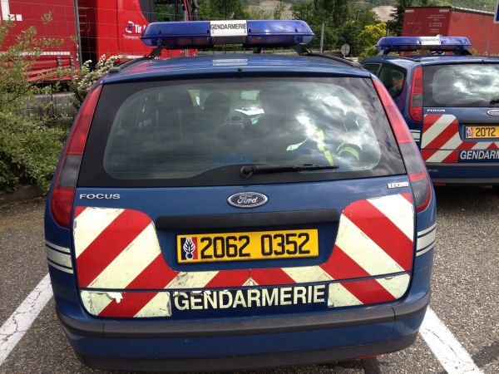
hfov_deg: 52.6
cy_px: 187
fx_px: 505
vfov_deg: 40.7
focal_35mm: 35
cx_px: 250
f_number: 2.4
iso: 50
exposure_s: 1/560
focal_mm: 4.28
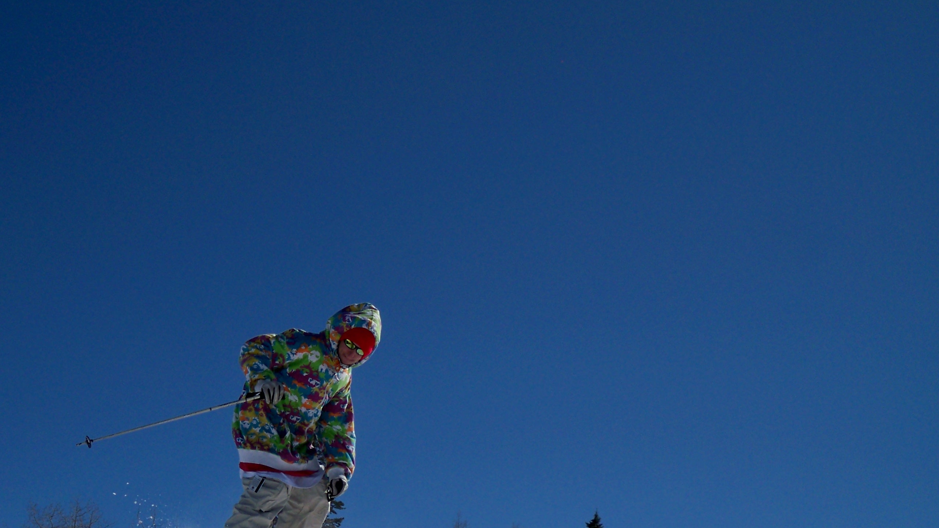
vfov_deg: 21.8
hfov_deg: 37.9
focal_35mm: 54
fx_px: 1345
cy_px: 465
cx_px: 278
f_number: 4.7
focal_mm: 6.3
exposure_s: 1/1600
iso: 64
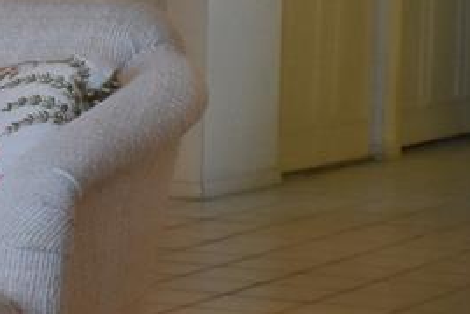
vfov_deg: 6.7
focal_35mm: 206
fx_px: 2691
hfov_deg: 10.0
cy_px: 47
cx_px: 102
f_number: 3.8
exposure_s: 1/160
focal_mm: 23
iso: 800
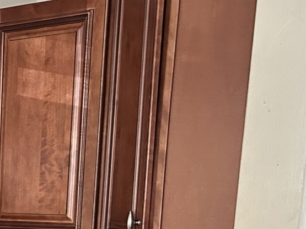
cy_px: 363
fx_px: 848
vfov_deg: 14.2
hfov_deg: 18.1
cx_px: -157
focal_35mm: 96
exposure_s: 1/40
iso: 400
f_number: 1.5
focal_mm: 5.7
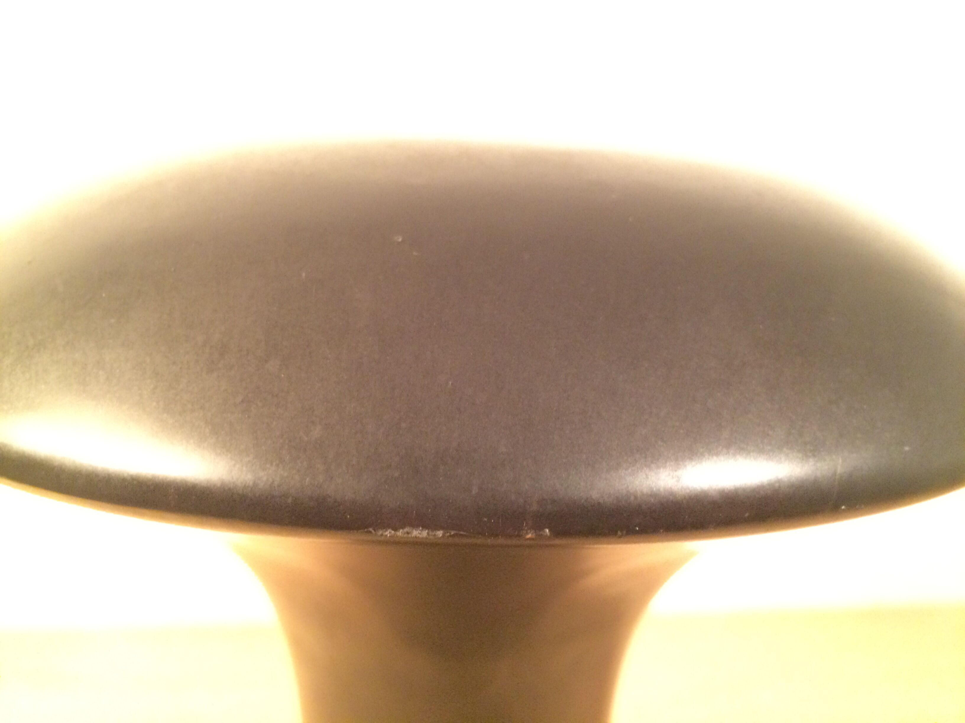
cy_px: 362
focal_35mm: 29
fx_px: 808
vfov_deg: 48.2
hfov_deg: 61.7
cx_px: 482
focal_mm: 4.15
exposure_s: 1/25
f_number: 2.2
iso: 320
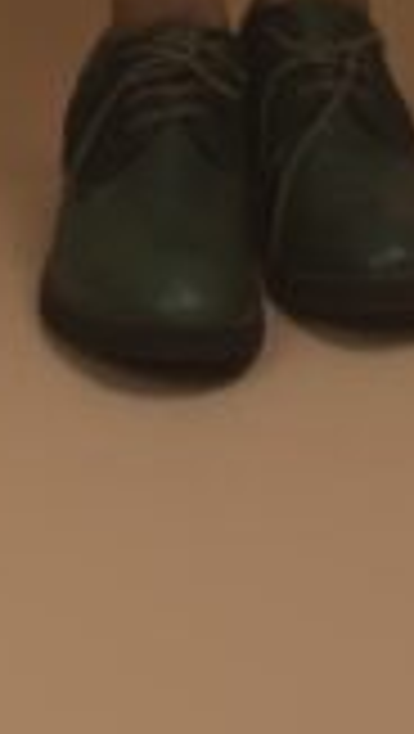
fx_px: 4497
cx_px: 286
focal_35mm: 231
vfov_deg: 8.0
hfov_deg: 5.3
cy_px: -1468
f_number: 16
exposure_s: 1/125
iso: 100
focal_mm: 36
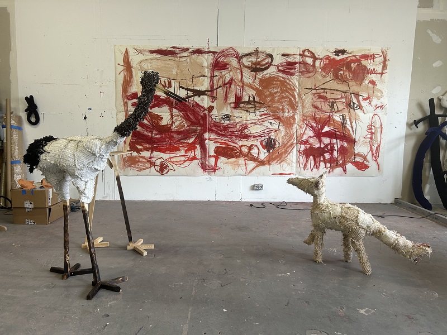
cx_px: 224
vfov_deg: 53.1
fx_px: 336
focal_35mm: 26
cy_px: 168
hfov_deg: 67.3
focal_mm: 5.7
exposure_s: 1/100
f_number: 1.5
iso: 80
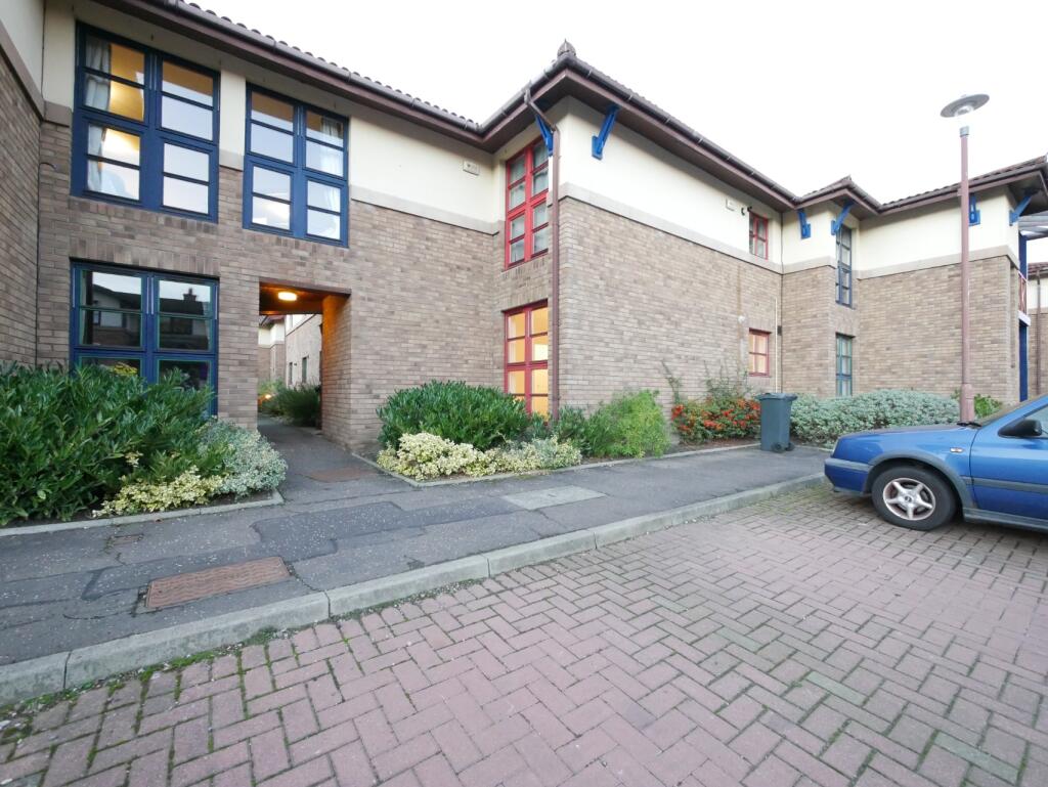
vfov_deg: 85.7
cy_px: 394
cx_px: 524
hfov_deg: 102.0
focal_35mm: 14
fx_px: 424
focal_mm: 7
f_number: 4
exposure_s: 1/60
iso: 3200
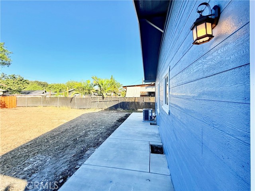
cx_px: 128
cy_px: 96
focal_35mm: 14
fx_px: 103
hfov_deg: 102.1
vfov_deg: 85.7
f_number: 2.2
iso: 50
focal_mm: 2.22
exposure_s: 1/1339
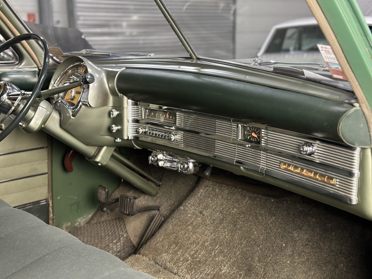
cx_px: 186
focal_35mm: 48
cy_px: 140
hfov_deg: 39.7
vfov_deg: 30.3
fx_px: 516
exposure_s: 1/33
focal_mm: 6.86
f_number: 1.78
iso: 640
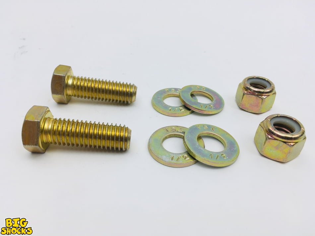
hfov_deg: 61.6
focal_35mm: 29
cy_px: 118
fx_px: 264
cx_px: 158
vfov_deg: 48.2
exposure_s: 1/159
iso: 25
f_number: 2.2
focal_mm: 4.15
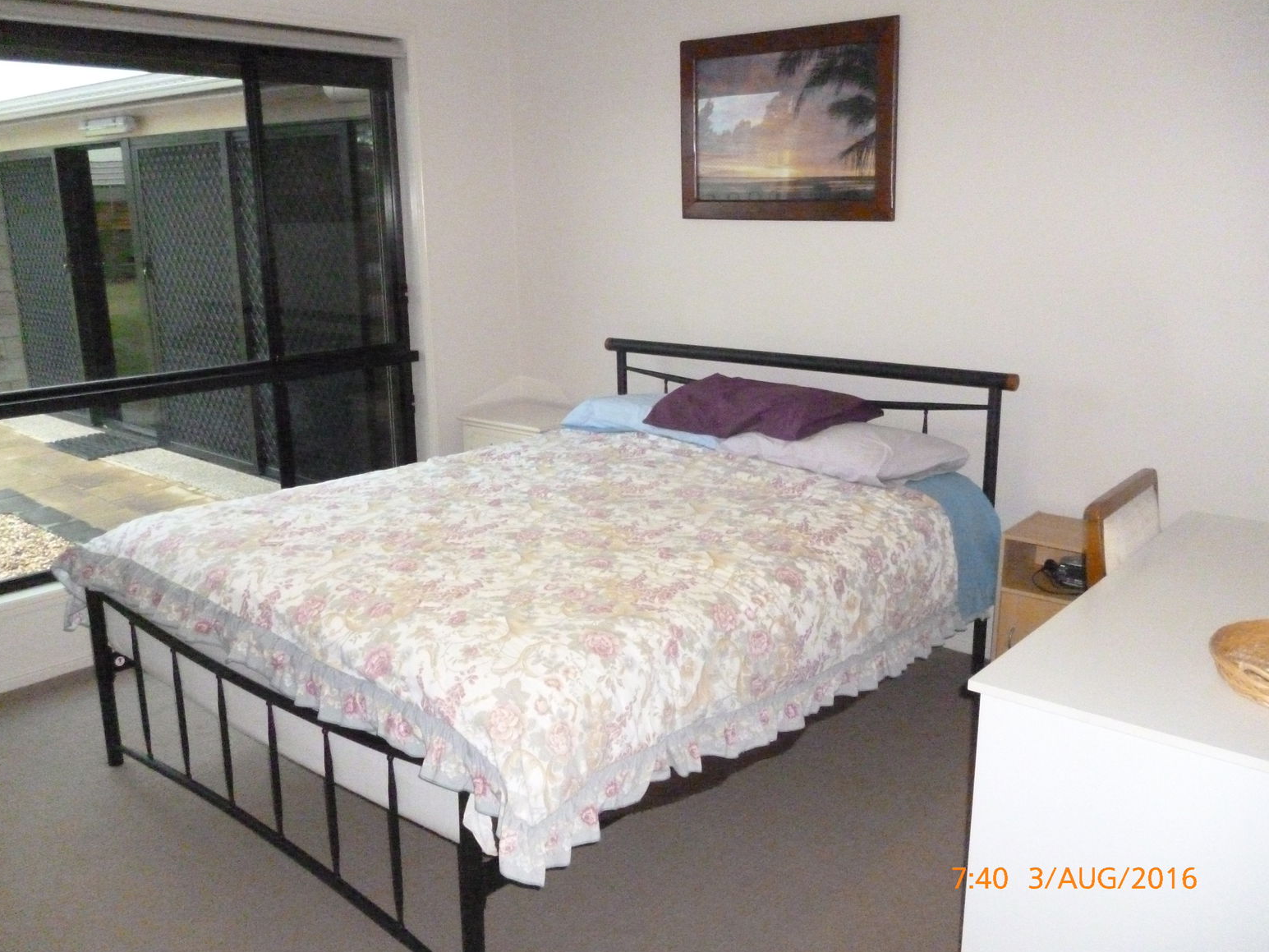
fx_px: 1063
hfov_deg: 61.7
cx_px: 625
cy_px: 484
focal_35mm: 29
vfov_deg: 48.2
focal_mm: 5
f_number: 3.1
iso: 1600
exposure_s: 1/60
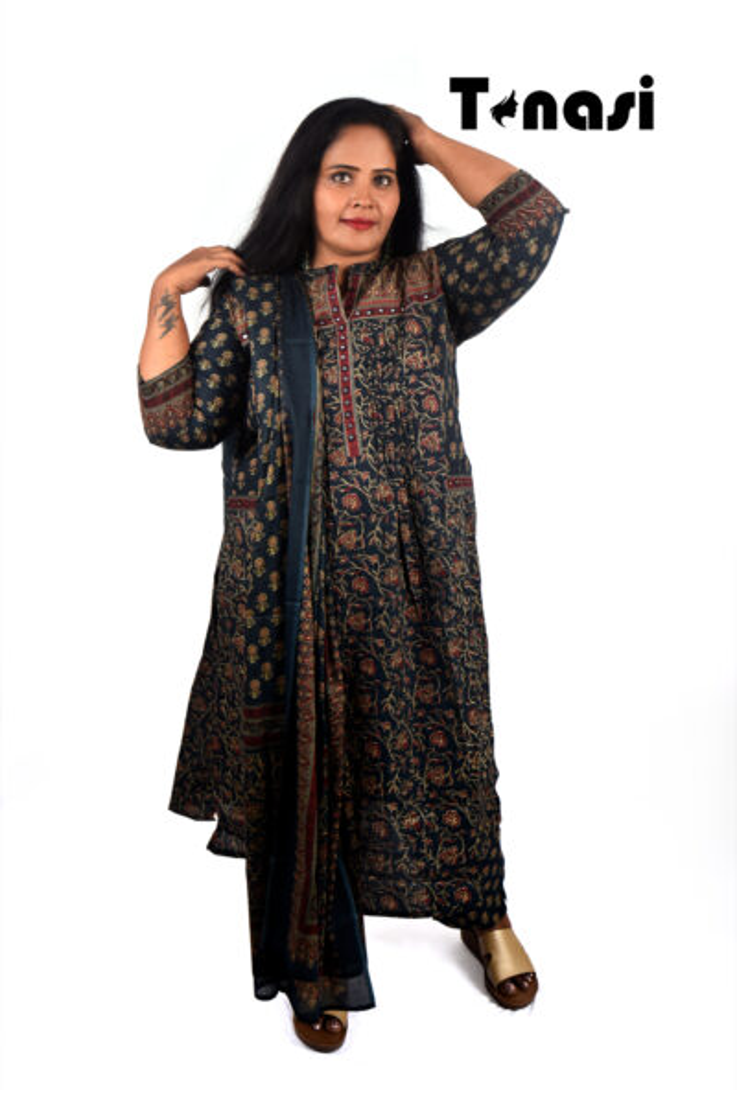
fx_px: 1073
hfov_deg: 37.9
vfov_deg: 54.4
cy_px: 552
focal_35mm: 35
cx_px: 368
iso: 250
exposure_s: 1/125
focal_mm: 35
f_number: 9
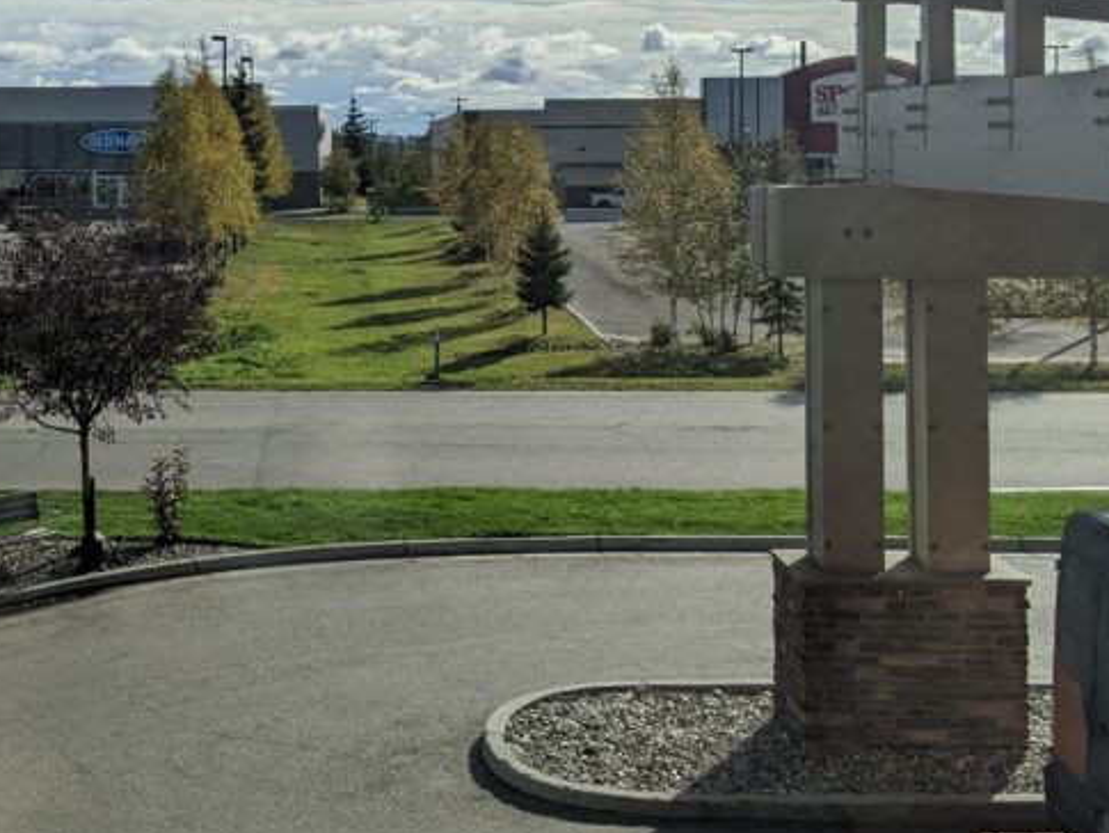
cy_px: 133
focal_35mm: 57
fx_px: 1827
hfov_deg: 33.0
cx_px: 256
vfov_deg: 25.1
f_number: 1.8
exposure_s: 1/11765
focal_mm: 4.44
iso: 59
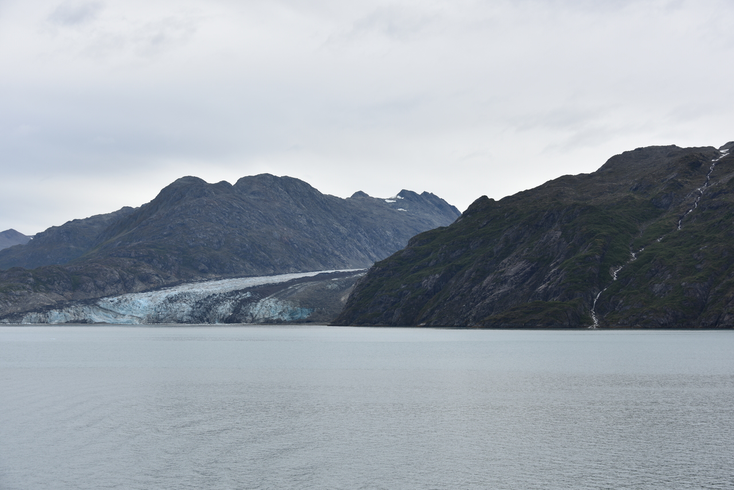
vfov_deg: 21.9
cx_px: 367
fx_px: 1264
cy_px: 245
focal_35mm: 62
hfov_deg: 32.4
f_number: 7.1
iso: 100
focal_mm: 62
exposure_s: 1/200
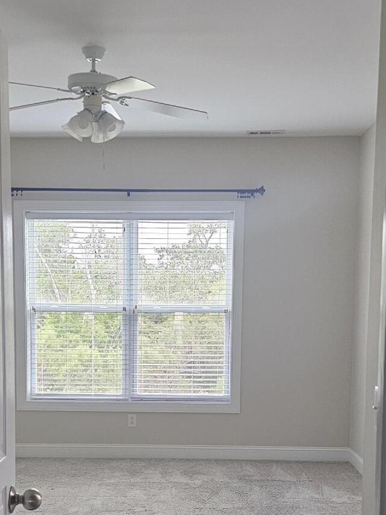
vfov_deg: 34.9
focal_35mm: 54
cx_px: 162
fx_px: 803
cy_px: 380
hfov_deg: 27.0
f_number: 1.7
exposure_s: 1/359
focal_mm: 6.3
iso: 400
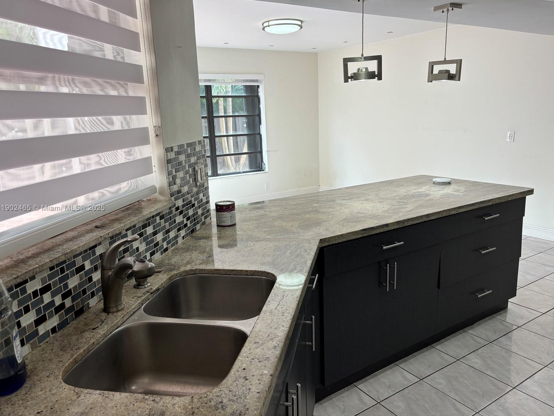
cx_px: 278
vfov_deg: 51.4
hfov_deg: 65.3
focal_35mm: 27
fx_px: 432
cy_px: 208
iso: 40
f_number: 1.6
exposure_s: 1/120
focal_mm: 5.96
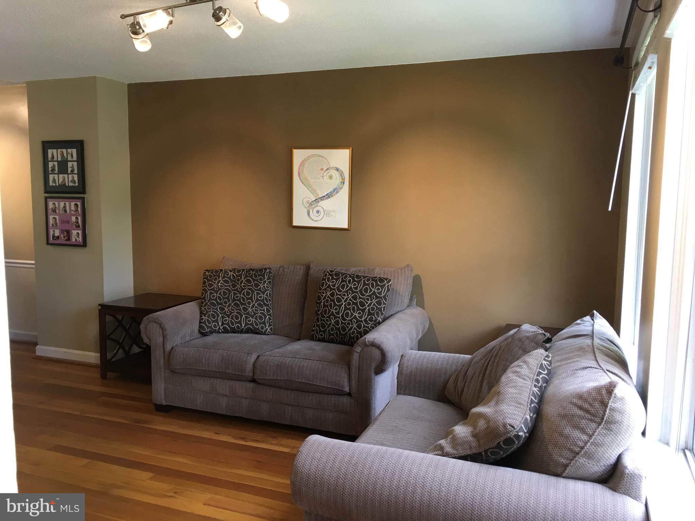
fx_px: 582
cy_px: 260
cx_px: 348
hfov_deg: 61.7
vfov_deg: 48.2
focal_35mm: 29
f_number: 2.2
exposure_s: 1/30
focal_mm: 4.15
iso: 64
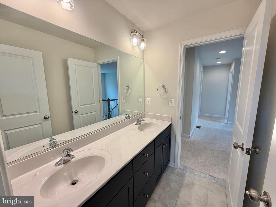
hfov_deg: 102.1
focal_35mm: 14
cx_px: 138
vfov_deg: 85.7
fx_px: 112
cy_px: 104
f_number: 2.2
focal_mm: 2.22
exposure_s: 1/120
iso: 100
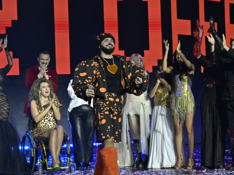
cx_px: 122
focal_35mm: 109
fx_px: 737
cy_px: 88
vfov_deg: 13.6
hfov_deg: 18.0
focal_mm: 100
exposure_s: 1/640
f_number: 11
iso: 8000
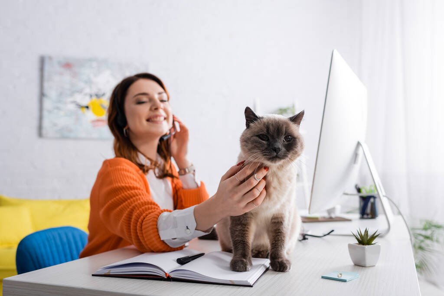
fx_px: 432
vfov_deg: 37.9
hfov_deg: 54.4
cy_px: 148
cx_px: 222
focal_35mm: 35
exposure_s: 1/200
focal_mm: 35
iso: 100
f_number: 4
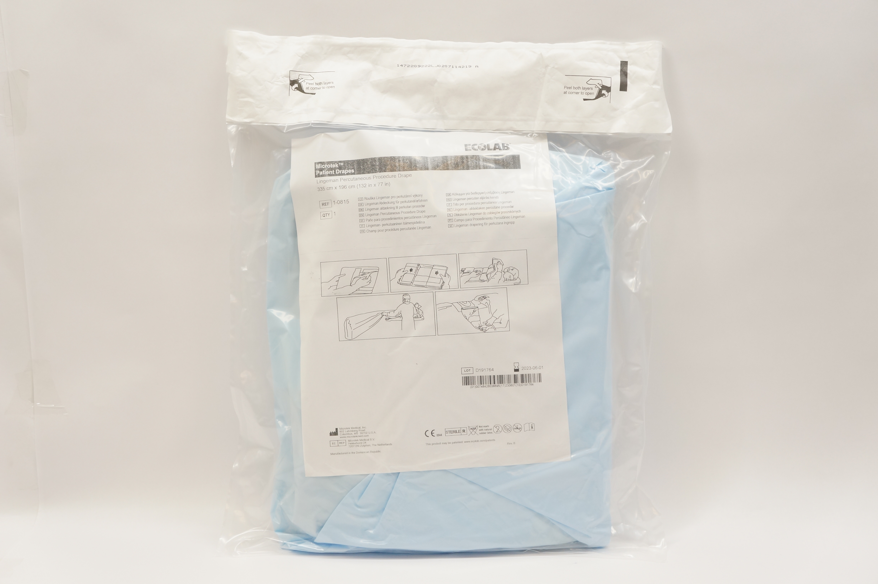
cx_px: 439
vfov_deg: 25.0
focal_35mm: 54
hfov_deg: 36.9
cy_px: 292
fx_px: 1316
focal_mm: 36
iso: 400
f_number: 5.6
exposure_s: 1/80
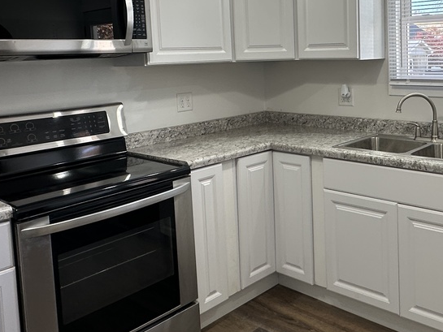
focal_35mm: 37
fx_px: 474
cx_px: 313
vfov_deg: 37.9
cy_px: 91
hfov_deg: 48.8
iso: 50
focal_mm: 2.22
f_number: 2.2
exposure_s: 1/120
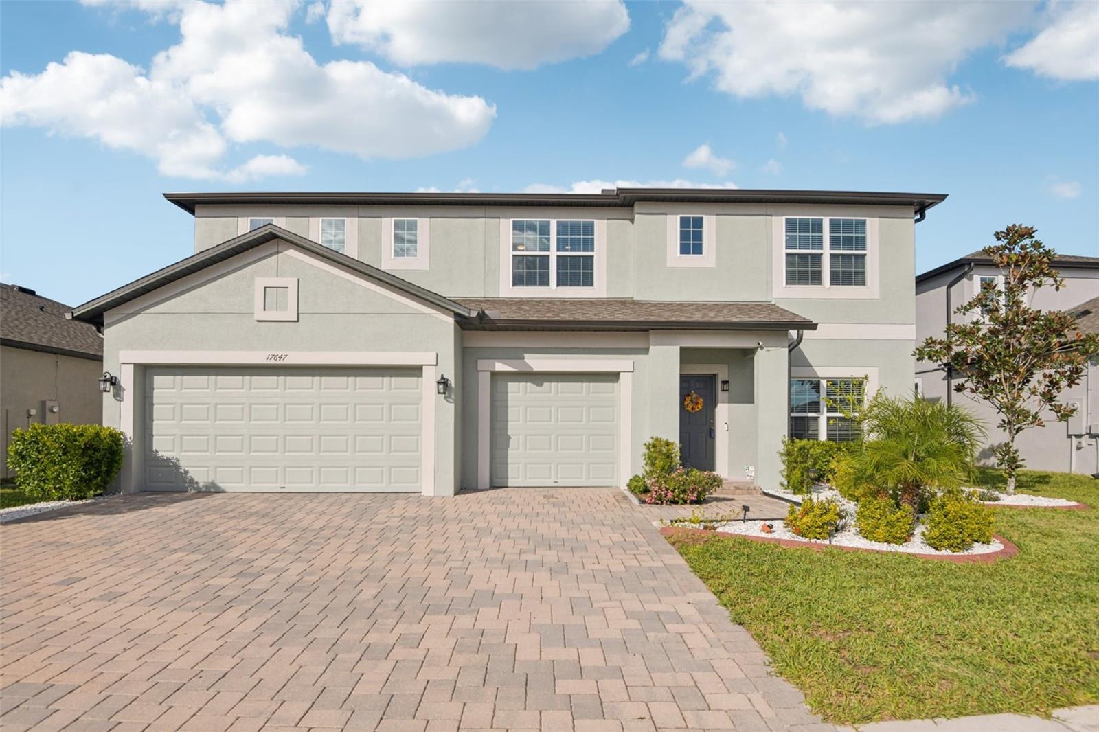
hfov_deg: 96.7
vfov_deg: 73.7
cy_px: 366
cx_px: 550
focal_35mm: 16
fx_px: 488
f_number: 8
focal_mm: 16
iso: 400
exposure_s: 1/2000
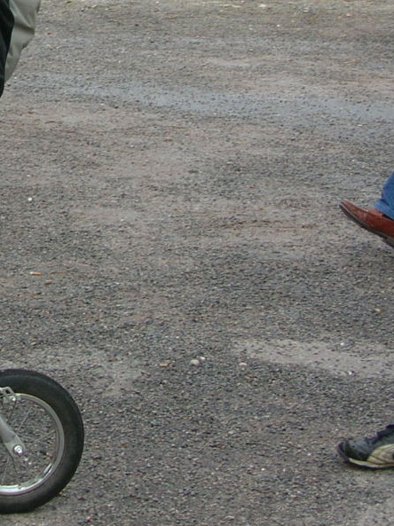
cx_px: -150
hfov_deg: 13.1
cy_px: 80
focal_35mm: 108
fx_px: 1641
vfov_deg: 18.0
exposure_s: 1/81
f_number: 3
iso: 50
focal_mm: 6.6
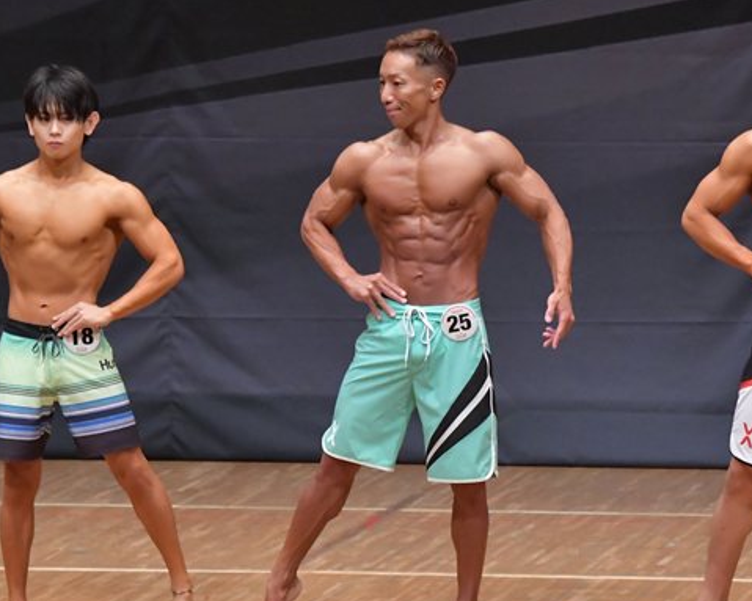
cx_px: 417
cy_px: 350
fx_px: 8611
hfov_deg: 5.0
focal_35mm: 387
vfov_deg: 4.0
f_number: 5.6
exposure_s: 1/400
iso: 6400
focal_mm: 170
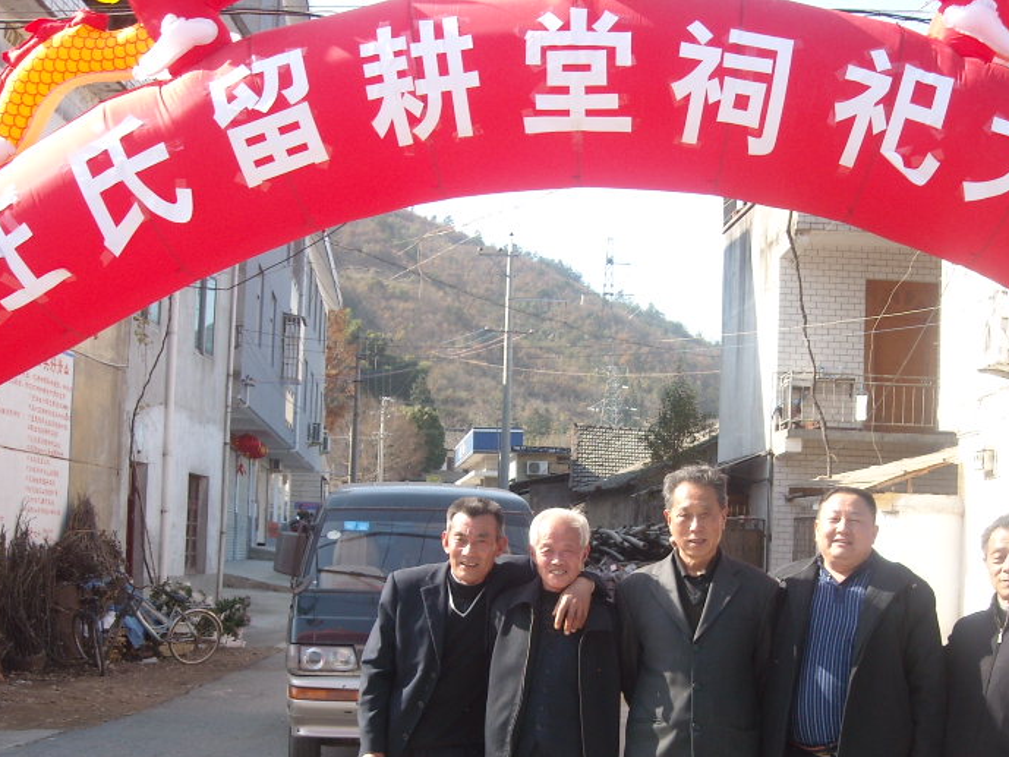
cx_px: 625
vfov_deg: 27.7
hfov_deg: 36.6
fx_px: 1516
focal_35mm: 52
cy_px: 551
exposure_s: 1/323
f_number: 2.8
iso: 64
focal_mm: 5.7
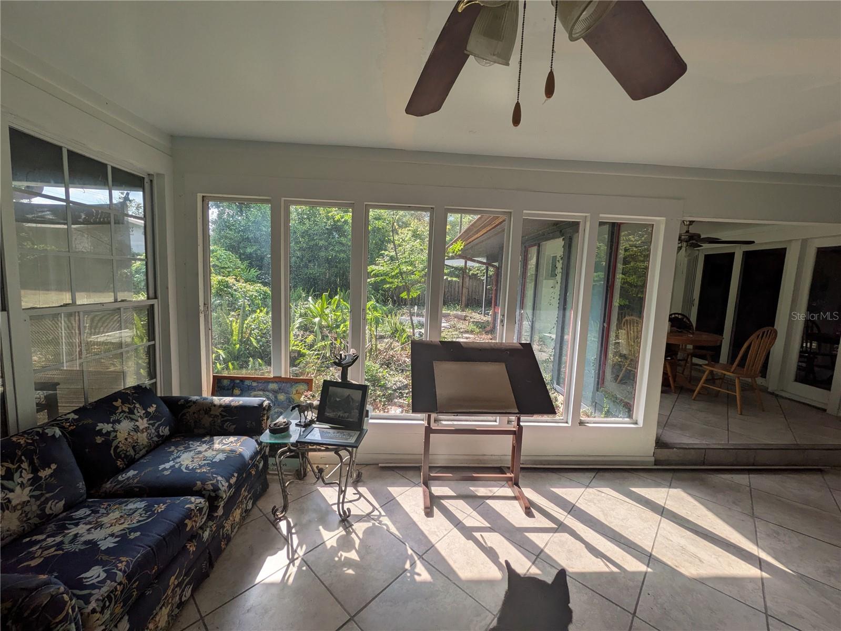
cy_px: 316
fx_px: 340
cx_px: 420
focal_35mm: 14
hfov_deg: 102.1
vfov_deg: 85.7
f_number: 2.2
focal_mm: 1.83
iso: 50
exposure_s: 1/713
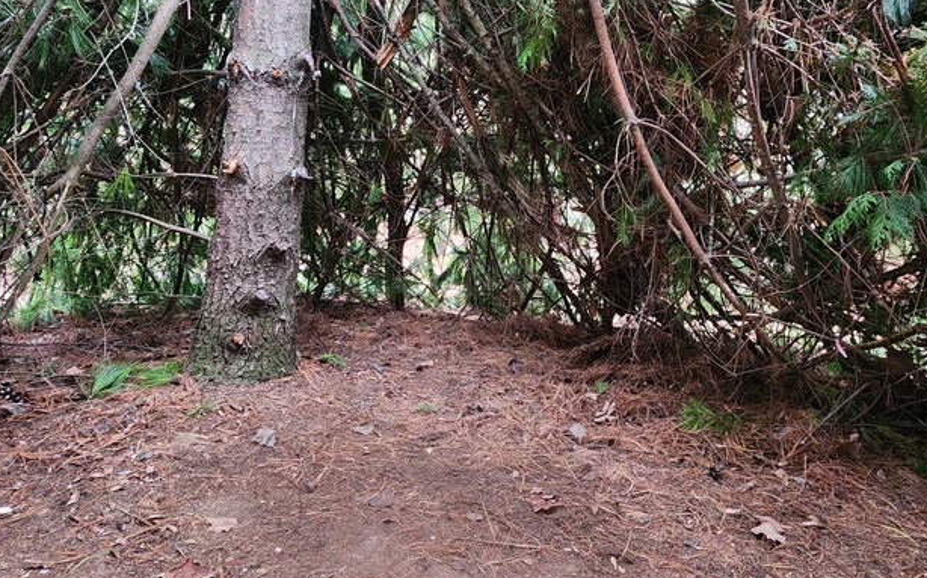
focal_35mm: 23
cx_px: 515
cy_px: 213
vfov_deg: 52.3
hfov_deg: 76.9
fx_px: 581
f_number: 2.2
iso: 640
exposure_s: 1/30
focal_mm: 2.2
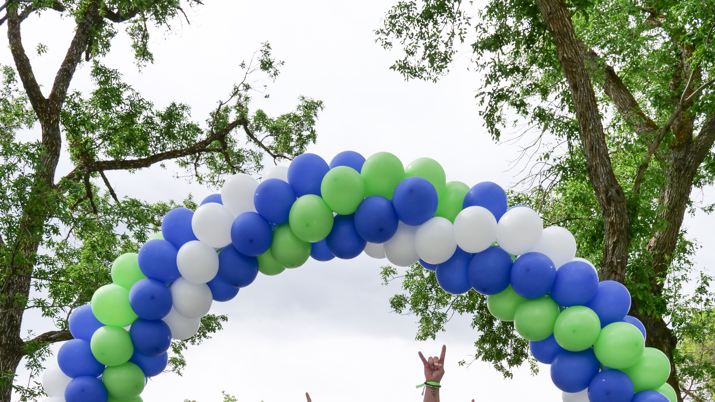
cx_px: 357
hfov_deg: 52.8
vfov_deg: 28.2
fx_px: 720
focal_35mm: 38
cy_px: 450
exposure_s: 1/2500
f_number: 3.5
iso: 200
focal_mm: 13
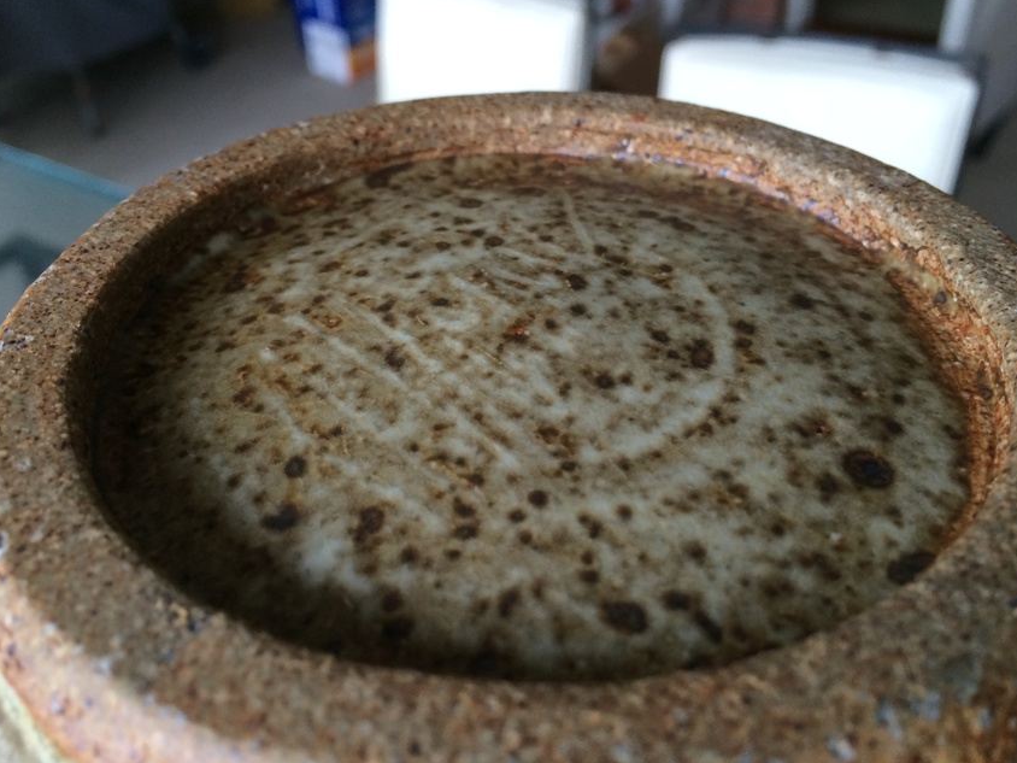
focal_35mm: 32
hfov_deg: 56.8
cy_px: 361
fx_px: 940
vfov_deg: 44.1
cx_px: 498
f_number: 2.2
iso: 100
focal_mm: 4.12
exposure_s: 1/30
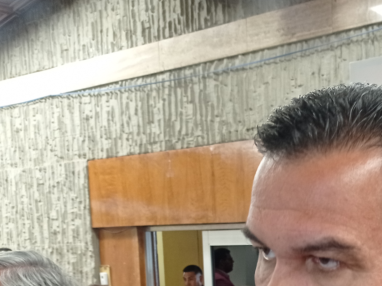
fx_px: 772
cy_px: 334
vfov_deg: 19.8
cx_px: 422
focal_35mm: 70
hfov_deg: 25.7
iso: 226
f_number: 1.79
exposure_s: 1/30
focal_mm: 4.7
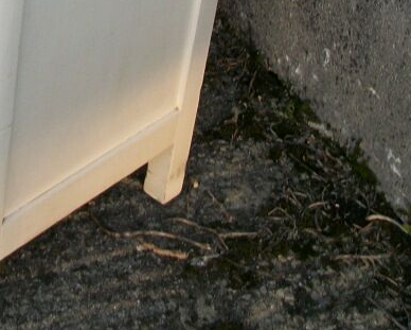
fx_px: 1254
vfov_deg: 14.3
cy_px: -106
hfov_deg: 18.3
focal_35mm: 103
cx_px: 35
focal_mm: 5.7
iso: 80
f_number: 2.9
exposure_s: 1/30
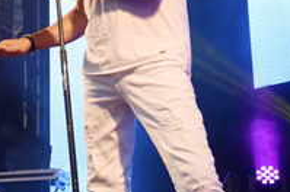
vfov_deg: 12.4
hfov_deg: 18.6
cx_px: 66
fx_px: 877
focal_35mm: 109
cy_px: 12
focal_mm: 48
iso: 1250
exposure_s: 1/160
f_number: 8
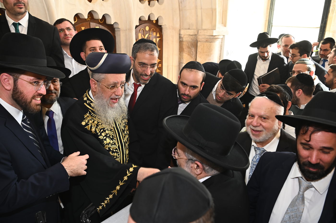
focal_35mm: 31
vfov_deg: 42.3
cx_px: 168
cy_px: 112
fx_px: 289
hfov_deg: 60.3
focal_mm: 31
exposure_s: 1/125
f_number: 5
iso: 800
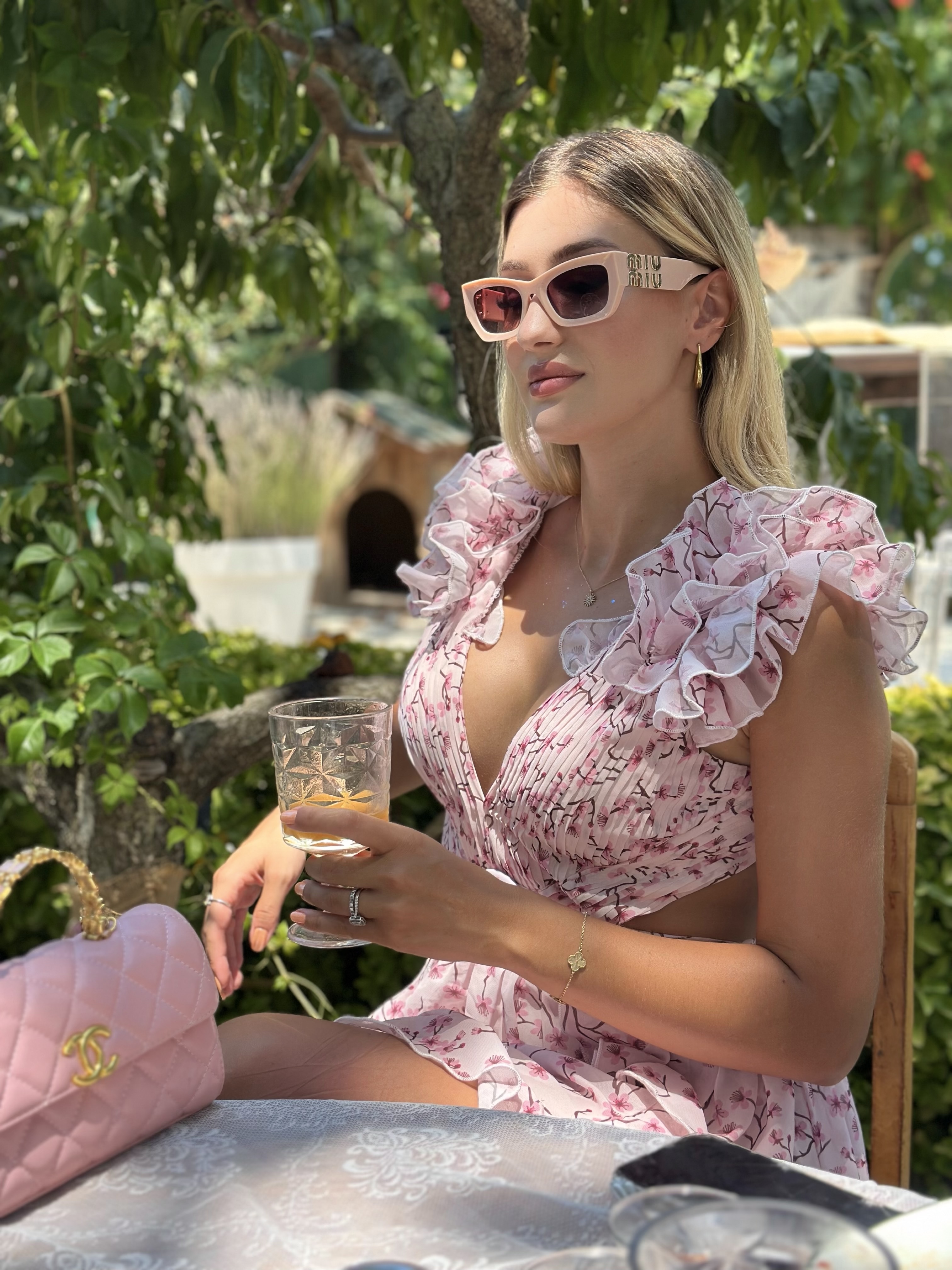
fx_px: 1760
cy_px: 635
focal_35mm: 48
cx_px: 476
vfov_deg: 39.7
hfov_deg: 30.3
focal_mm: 6.86
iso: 80
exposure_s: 1/1199
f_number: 1.78
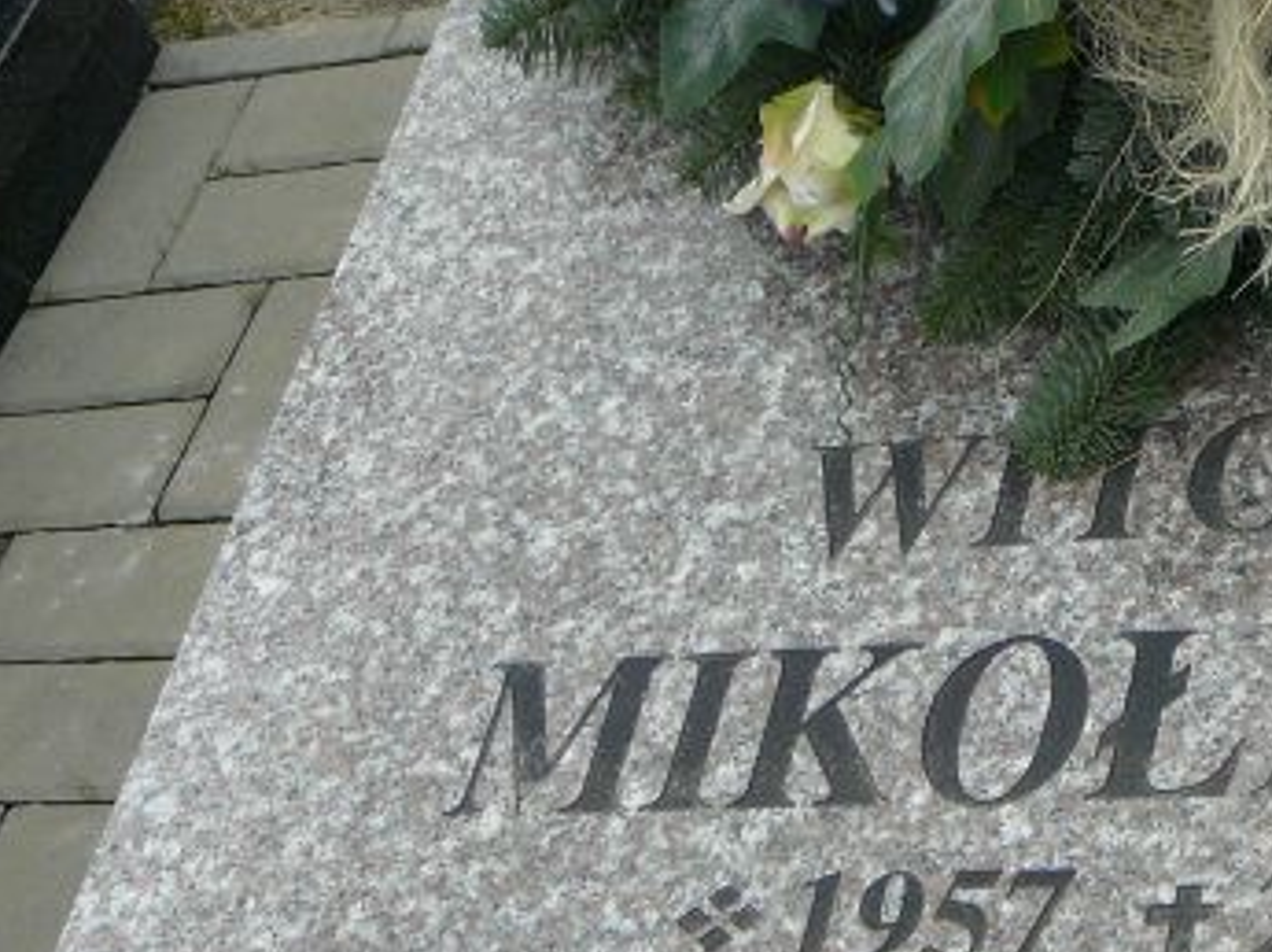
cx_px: 1117
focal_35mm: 91
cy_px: 638
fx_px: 3340
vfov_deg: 16.2
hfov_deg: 21.1
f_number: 3.4
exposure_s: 1/200
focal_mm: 7.3
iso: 80
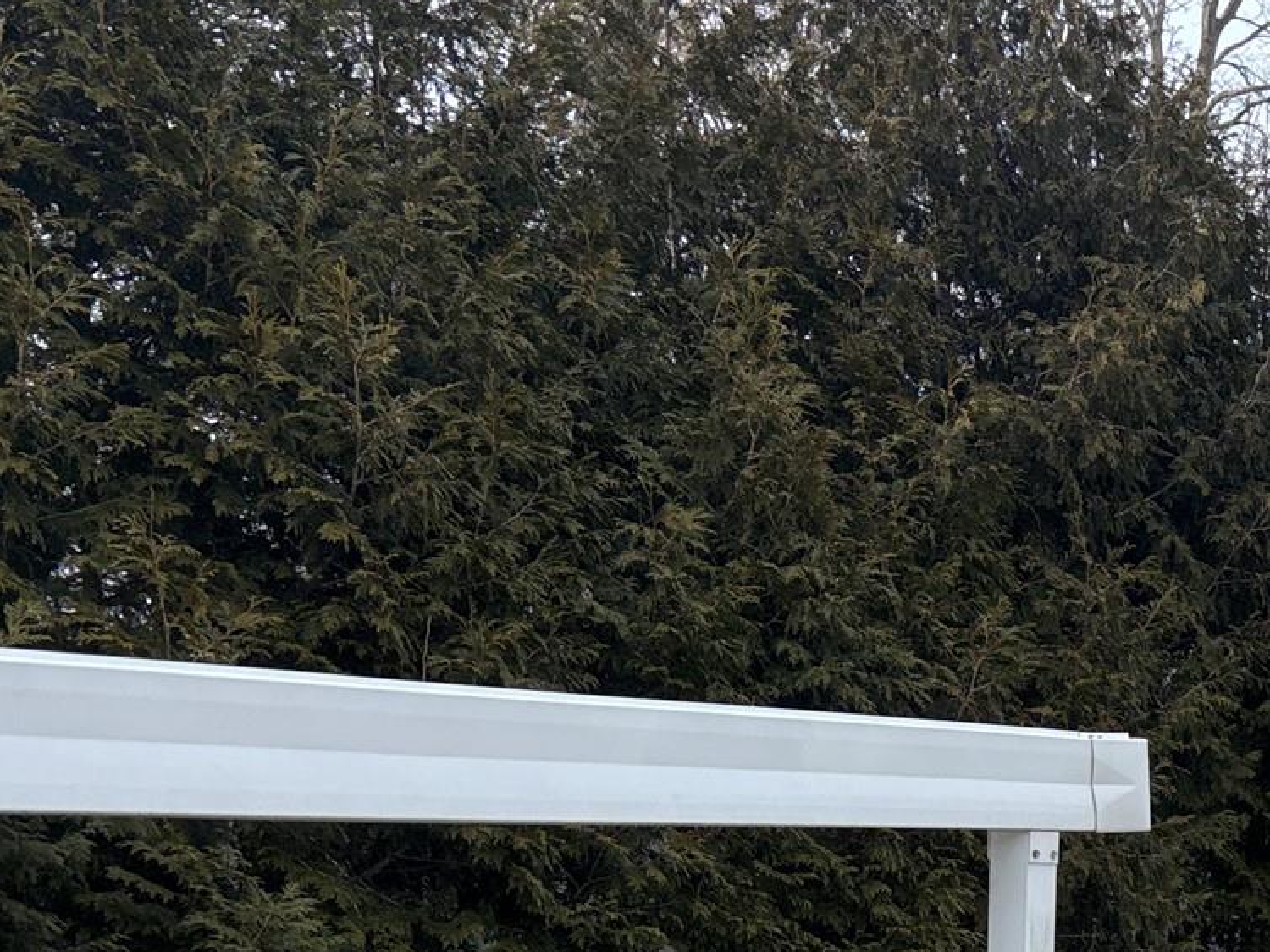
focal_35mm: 71
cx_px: 1597
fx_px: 2604
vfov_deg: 19.2
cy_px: 1228
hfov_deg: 24.4
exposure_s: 1/2710
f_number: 1.6
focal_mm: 5.96
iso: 50
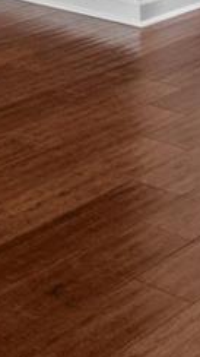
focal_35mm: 103
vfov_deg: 17.1
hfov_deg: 8.7
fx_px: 972
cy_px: -284
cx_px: -485
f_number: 7.1
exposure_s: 1
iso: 100
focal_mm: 10
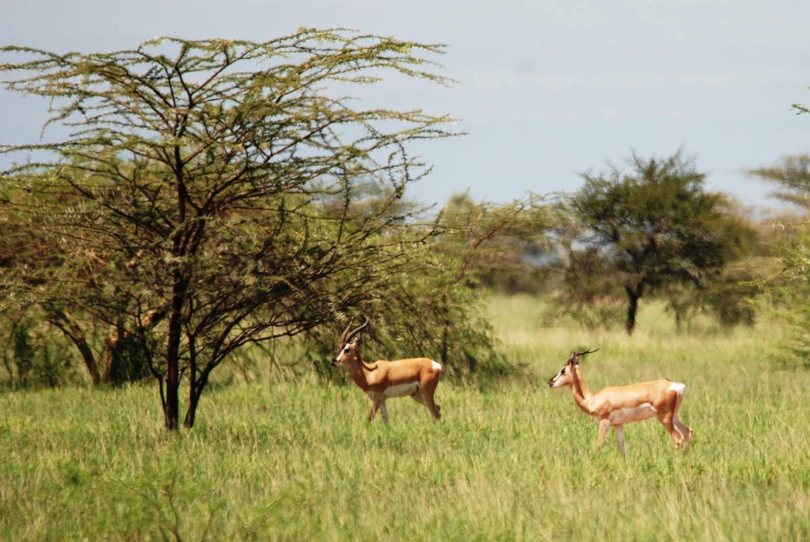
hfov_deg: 2.7
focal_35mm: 750
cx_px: 405
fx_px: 16895
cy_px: 271
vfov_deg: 1.8
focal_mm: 500
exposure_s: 1/640
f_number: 6.3
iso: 200
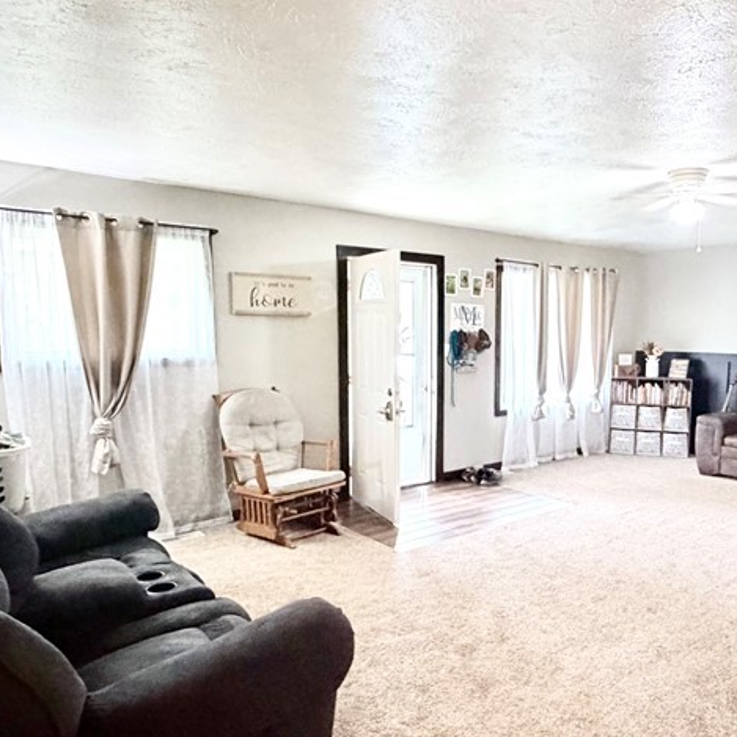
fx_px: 650
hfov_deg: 57.8
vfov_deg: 59.0
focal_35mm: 27
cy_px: 401
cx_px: 489
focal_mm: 2.22
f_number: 2.2
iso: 1000
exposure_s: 1/40
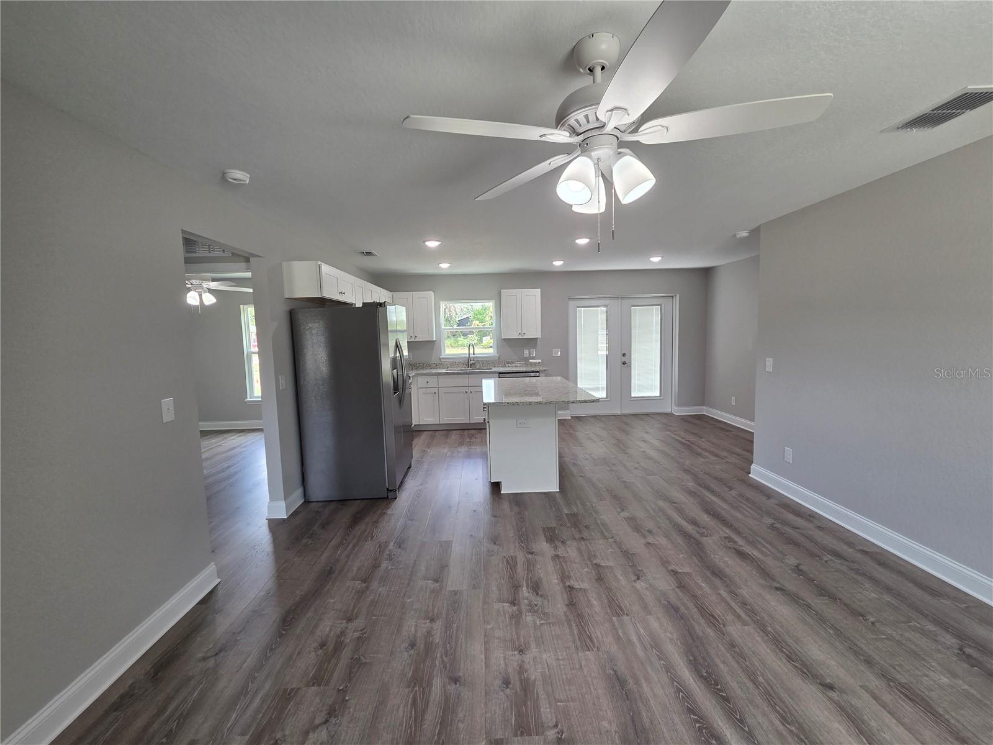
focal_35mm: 13
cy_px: 372
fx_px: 373
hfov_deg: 106.2
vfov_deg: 89.9
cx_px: 496
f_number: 2.2
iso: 125
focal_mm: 2.2
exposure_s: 1/120
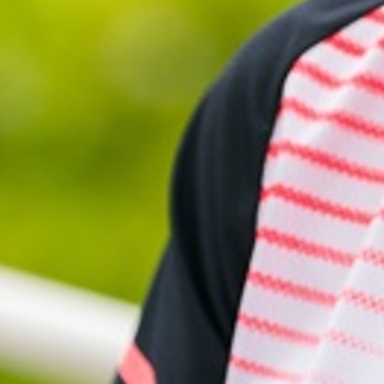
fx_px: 15249
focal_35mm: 1215
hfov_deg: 1.4
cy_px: 67
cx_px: 764
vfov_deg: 1.4
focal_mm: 187
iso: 200
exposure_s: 1/800
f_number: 4.5
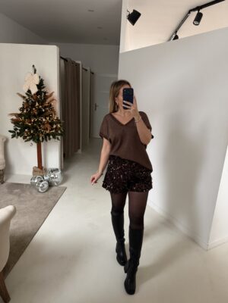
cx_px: 114
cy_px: 152
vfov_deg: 71.6
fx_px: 211
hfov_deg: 56.8
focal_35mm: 24
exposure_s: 1/50
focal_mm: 6.76
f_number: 1.78
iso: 640
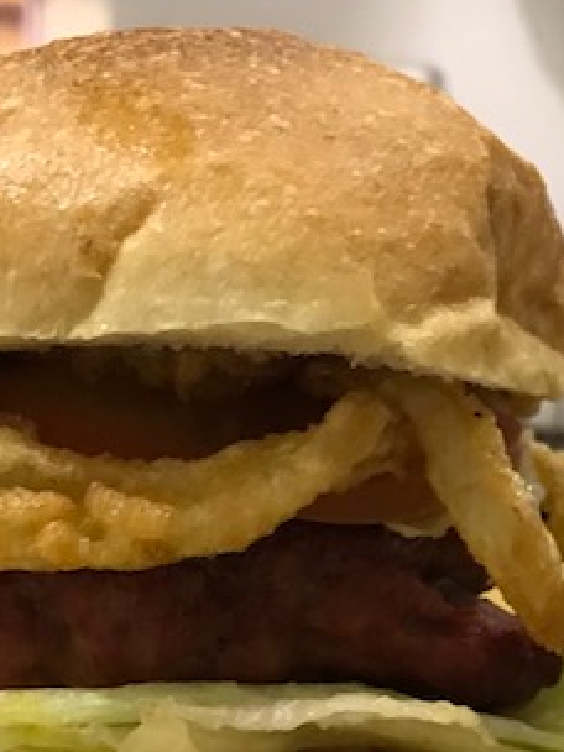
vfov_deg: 31.2
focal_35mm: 59
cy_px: 675
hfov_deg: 24.8
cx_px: 237
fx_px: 1282
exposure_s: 1/6
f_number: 1.8
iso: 80
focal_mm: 3.99
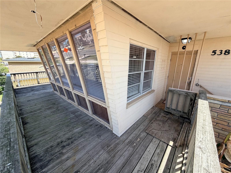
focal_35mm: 14
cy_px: 86
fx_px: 93
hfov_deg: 102.1
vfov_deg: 85.7
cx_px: 116
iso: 64
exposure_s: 1/502
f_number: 2.2
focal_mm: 2.22
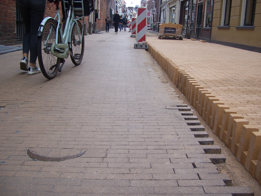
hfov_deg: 51.4
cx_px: 130
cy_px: 98
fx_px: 271
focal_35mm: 36
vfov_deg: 39.7
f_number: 3
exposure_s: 1/350
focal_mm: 6
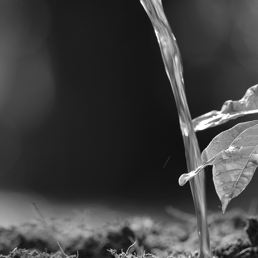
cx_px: 176
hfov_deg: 2.7
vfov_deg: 2.7
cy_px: 100
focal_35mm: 648
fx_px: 5464
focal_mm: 200
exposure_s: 1/80
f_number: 5.6
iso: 100
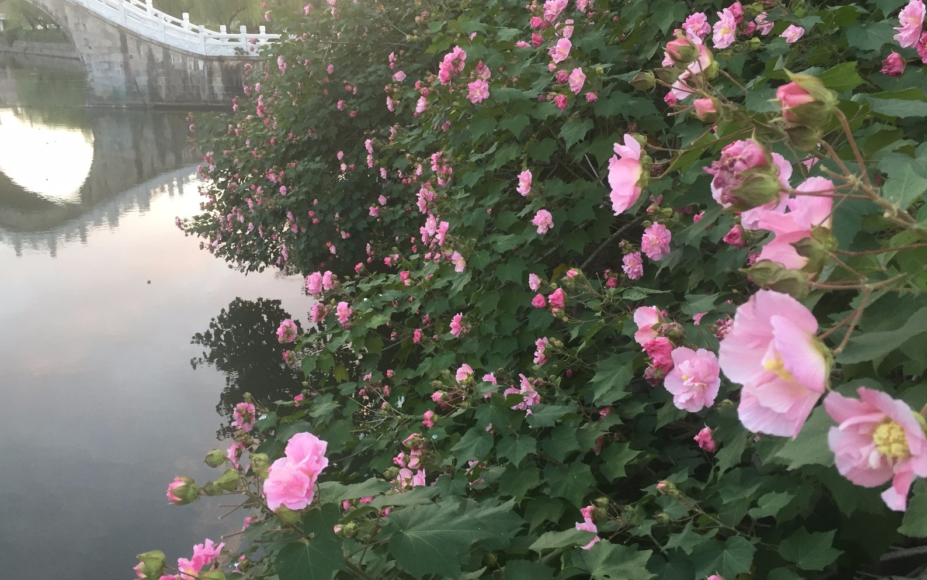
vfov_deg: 40.6
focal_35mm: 31
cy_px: 281
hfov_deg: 61.2
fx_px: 783
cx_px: 463
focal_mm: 4.15
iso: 64
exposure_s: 1/33
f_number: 2.2
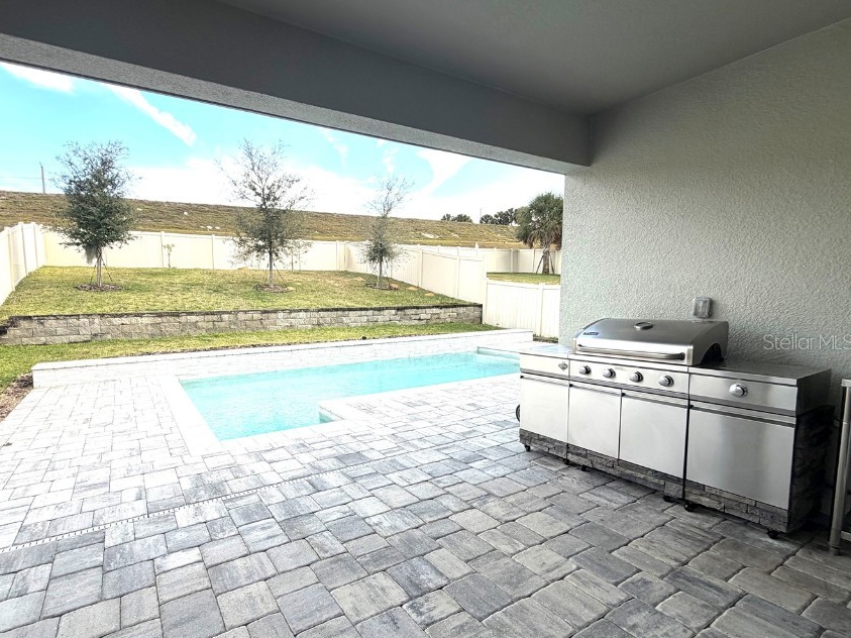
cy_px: 341
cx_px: 341
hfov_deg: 89.9
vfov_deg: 74.6
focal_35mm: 17
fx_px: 418
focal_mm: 2.22
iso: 50
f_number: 2.2
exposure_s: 1/502
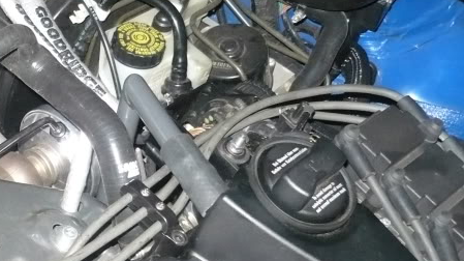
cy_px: 160
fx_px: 1070
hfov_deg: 23.5
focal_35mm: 87
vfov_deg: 13.9
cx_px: 2
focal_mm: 5.8
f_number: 2.8
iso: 320
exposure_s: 1/30
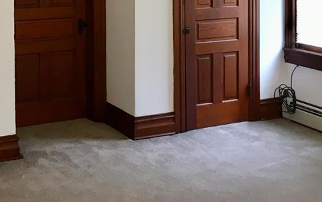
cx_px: 41
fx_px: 571
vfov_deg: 19.0
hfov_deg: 30.3
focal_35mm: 65
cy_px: -37
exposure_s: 1/30
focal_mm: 4.15
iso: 64
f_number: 2.2
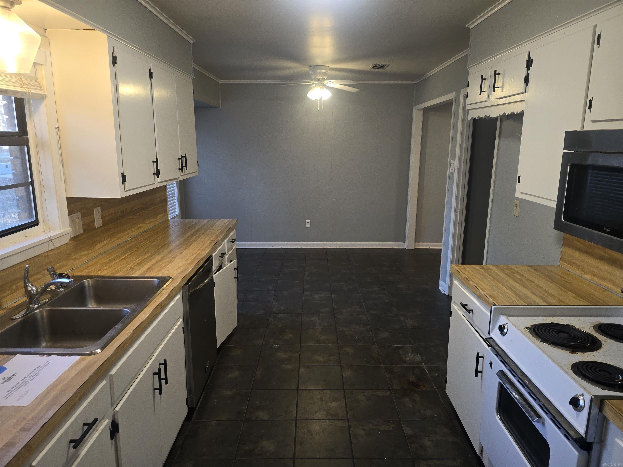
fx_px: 414
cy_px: 234
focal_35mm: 23
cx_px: 312
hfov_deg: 73.9
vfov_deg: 58.9
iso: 100
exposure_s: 1/60
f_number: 1.7
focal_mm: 6.3
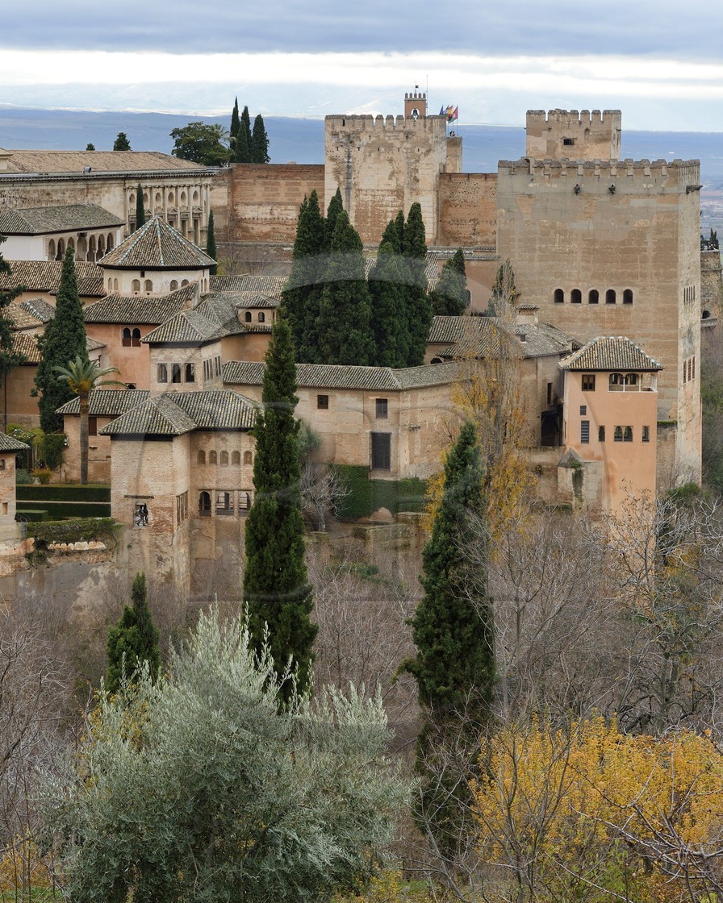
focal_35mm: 134
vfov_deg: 14.4
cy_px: 503
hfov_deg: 11.5
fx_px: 3584
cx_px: 358
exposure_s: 1/160
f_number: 9
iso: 800
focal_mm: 100
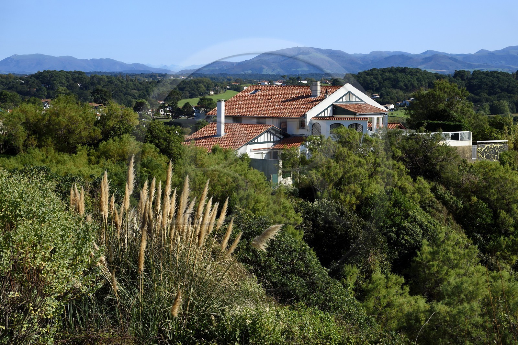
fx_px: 1006
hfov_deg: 28.9
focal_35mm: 70
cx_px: 259
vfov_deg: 19.4
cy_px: 172
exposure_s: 1/320
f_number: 11
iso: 200
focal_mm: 70
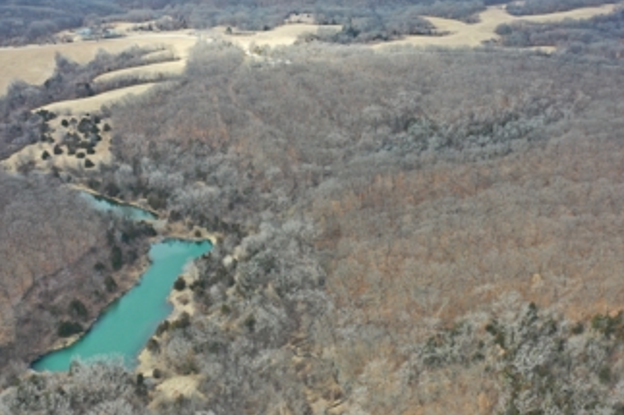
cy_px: 189
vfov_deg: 34.2
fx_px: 676
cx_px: 388
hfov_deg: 49.1
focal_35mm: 39
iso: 100
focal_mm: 10.26
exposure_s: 1/640
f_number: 2.8
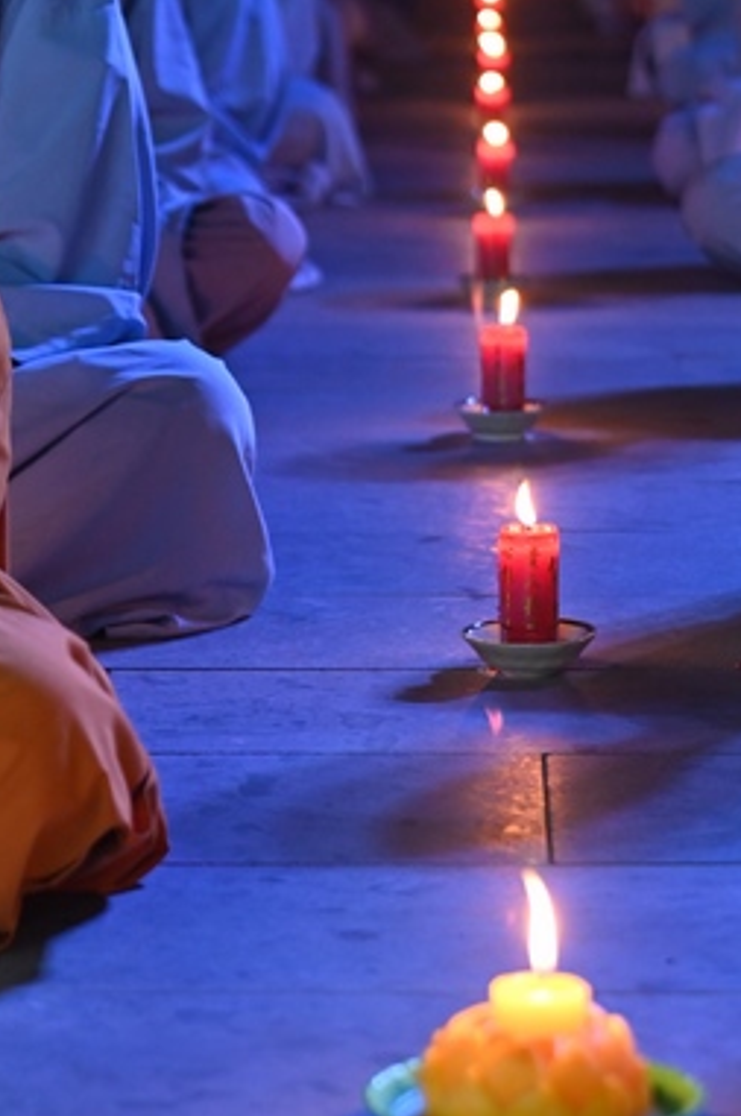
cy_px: 618
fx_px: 4334
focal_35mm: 140
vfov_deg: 14.7
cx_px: 507
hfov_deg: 9.8
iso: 4000
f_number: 4.5
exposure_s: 1/60
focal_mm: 82
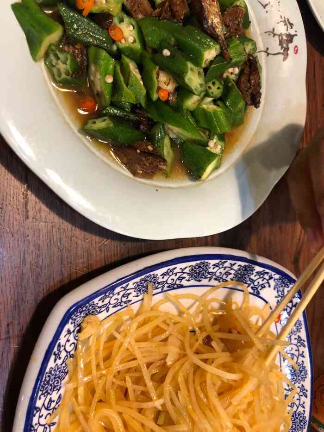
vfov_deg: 63.4
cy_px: 216
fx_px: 349
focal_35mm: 28
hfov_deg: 49.8
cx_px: 162
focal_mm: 3.99
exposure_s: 1/17
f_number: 1.8
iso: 64
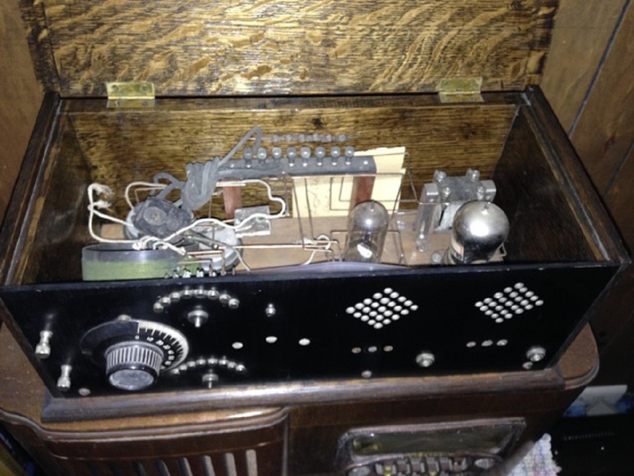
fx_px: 604
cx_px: 317
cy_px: 238
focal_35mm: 33
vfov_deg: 42.9
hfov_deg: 55.4
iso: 200
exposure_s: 1/16
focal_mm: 4.12
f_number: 2.4
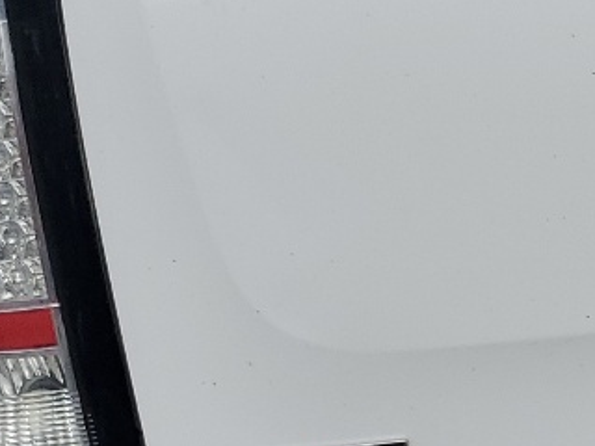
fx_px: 2235
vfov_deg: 11.4
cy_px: 240
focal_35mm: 130
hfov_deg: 13.5
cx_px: 1103
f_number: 1.5
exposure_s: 1/5000
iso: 50
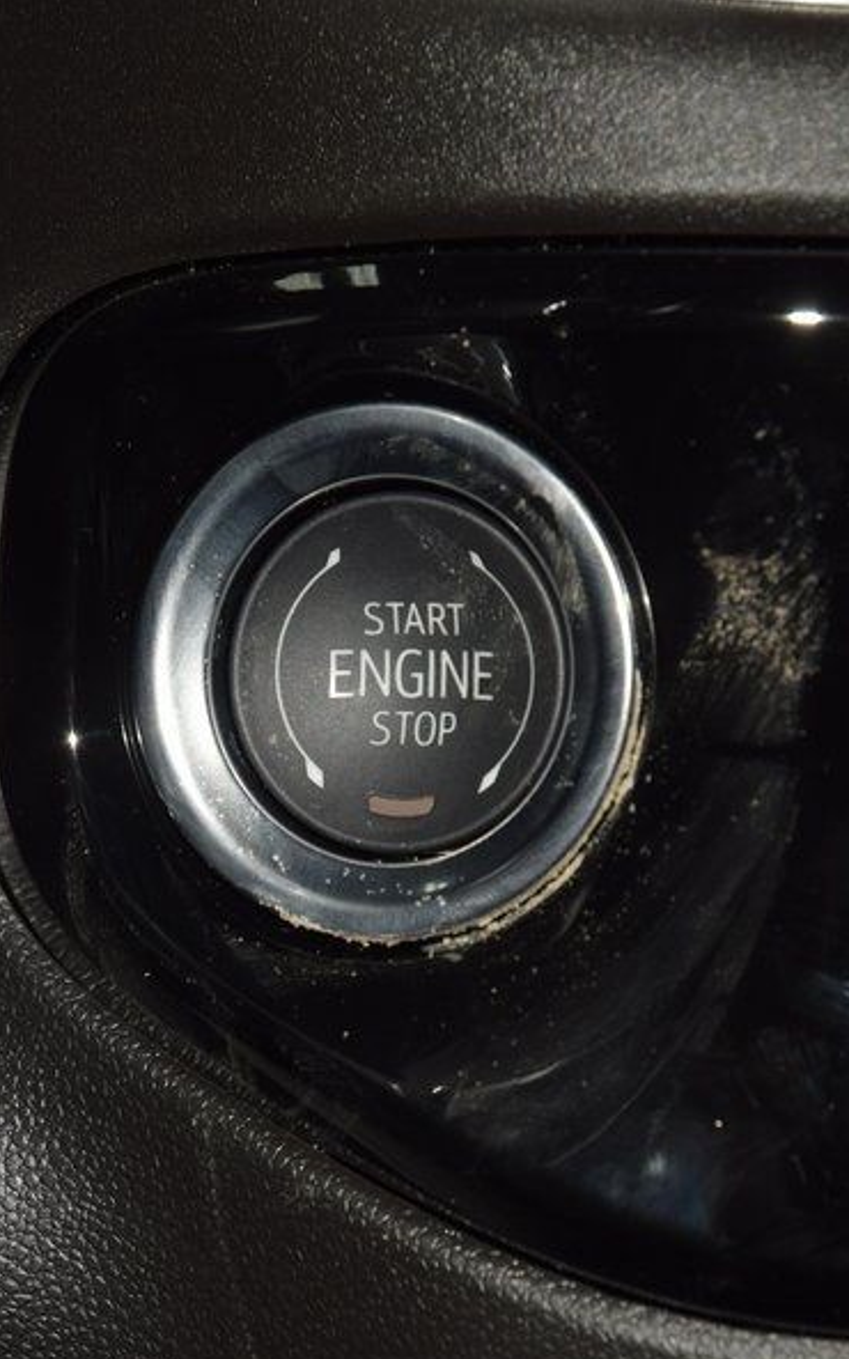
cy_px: 706
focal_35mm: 185
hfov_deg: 7.1
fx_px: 6849
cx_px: 418
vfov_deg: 11.3
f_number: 8
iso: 100
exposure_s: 1/125
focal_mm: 70
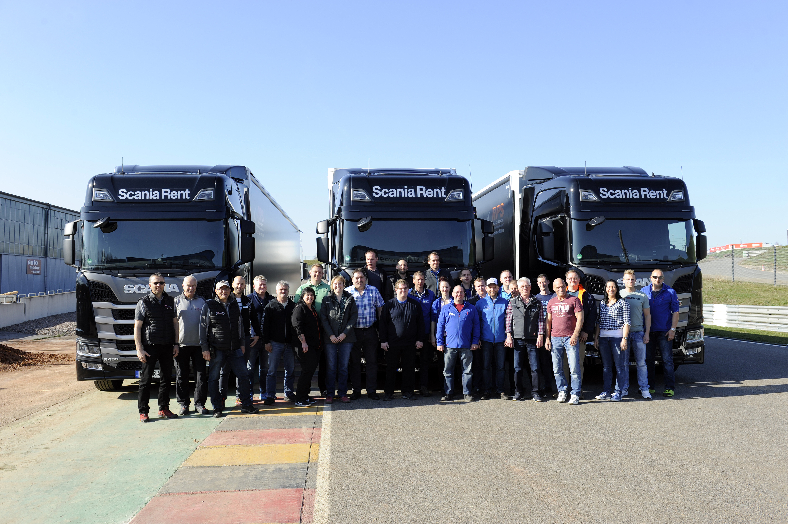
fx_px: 700
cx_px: 394
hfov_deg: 58.7
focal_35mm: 32
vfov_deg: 41.1
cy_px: 262
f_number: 8
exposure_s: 1/250
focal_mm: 32
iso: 200
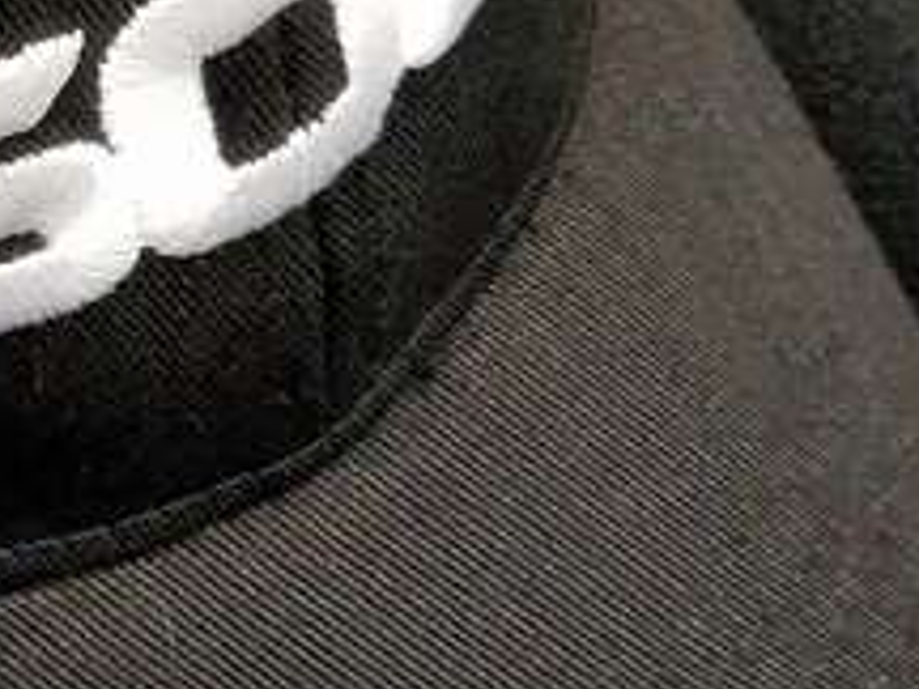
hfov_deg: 12.1
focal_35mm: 152
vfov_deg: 9.7
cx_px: -668
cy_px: -72
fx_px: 4035
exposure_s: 1/25
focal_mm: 4.5
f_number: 2
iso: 444
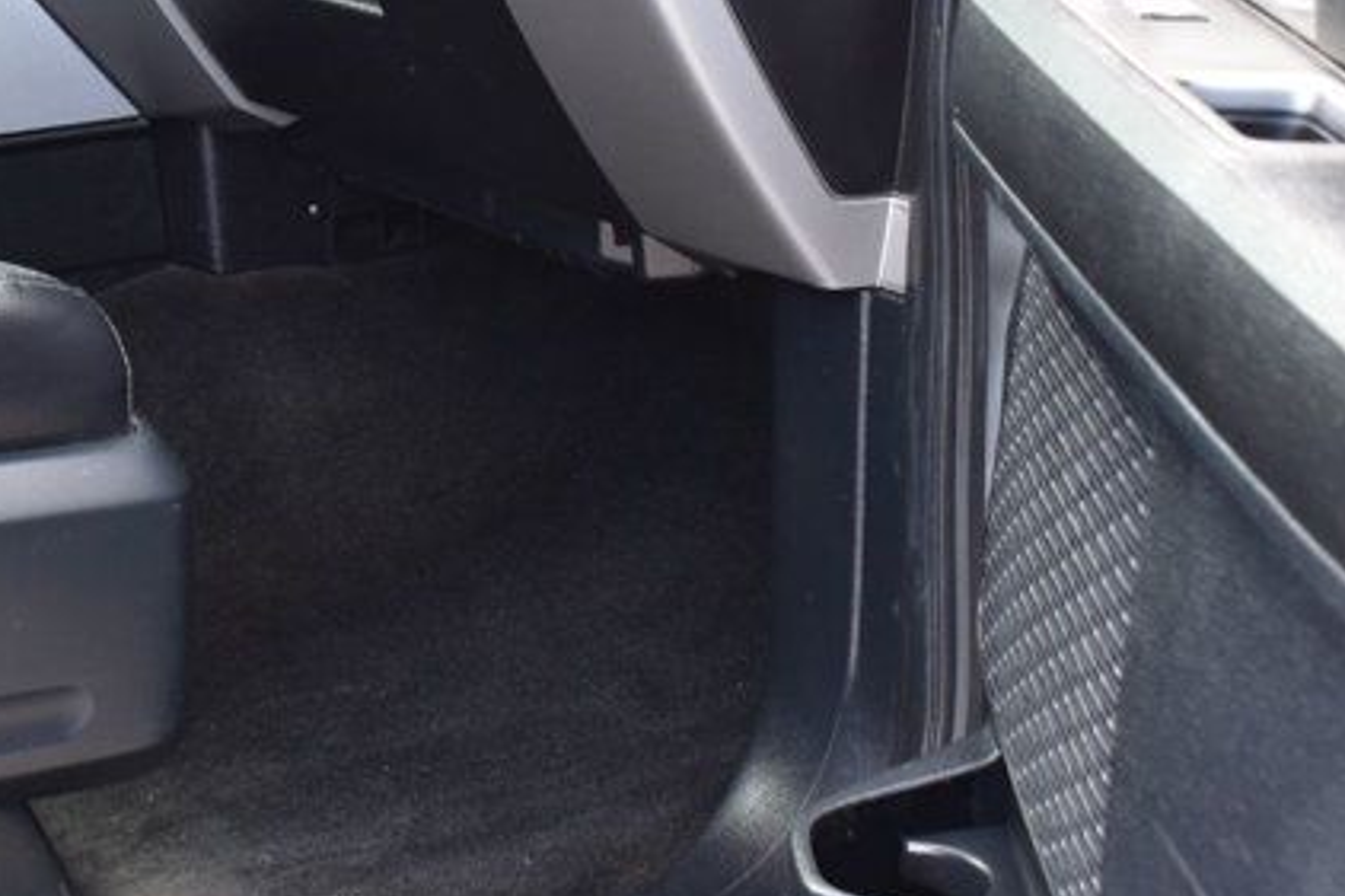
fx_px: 3668
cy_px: 61
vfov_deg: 13.8
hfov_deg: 20.5
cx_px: 236
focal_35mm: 98
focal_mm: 27
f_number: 7.1
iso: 400
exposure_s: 1/30
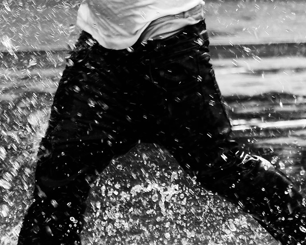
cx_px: 337
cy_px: 1
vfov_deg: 1.4
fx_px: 10173
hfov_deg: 1.7
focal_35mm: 1123
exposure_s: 1/420
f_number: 7.1
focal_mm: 230
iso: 400
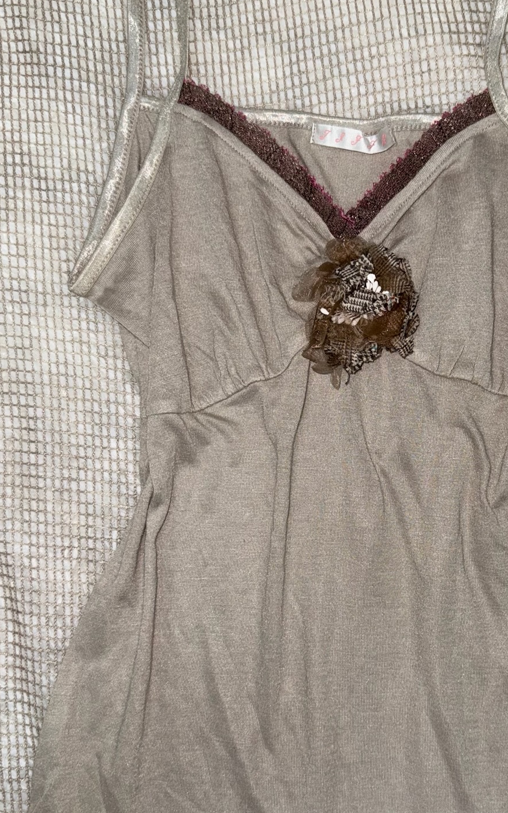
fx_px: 820
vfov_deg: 52.6
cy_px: 451
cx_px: 358
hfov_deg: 34.0
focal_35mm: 37
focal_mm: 6.76
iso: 50
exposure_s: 1/57
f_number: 1.78
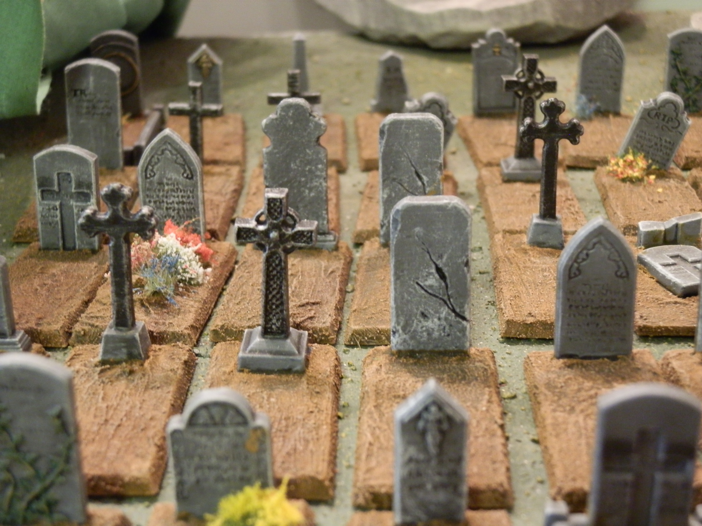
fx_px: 1237
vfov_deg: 24.0
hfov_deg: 31.7
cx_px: 351
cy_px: 263
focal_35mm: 61
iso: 320
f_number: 3.7
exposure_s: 1/8
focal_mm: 10.99
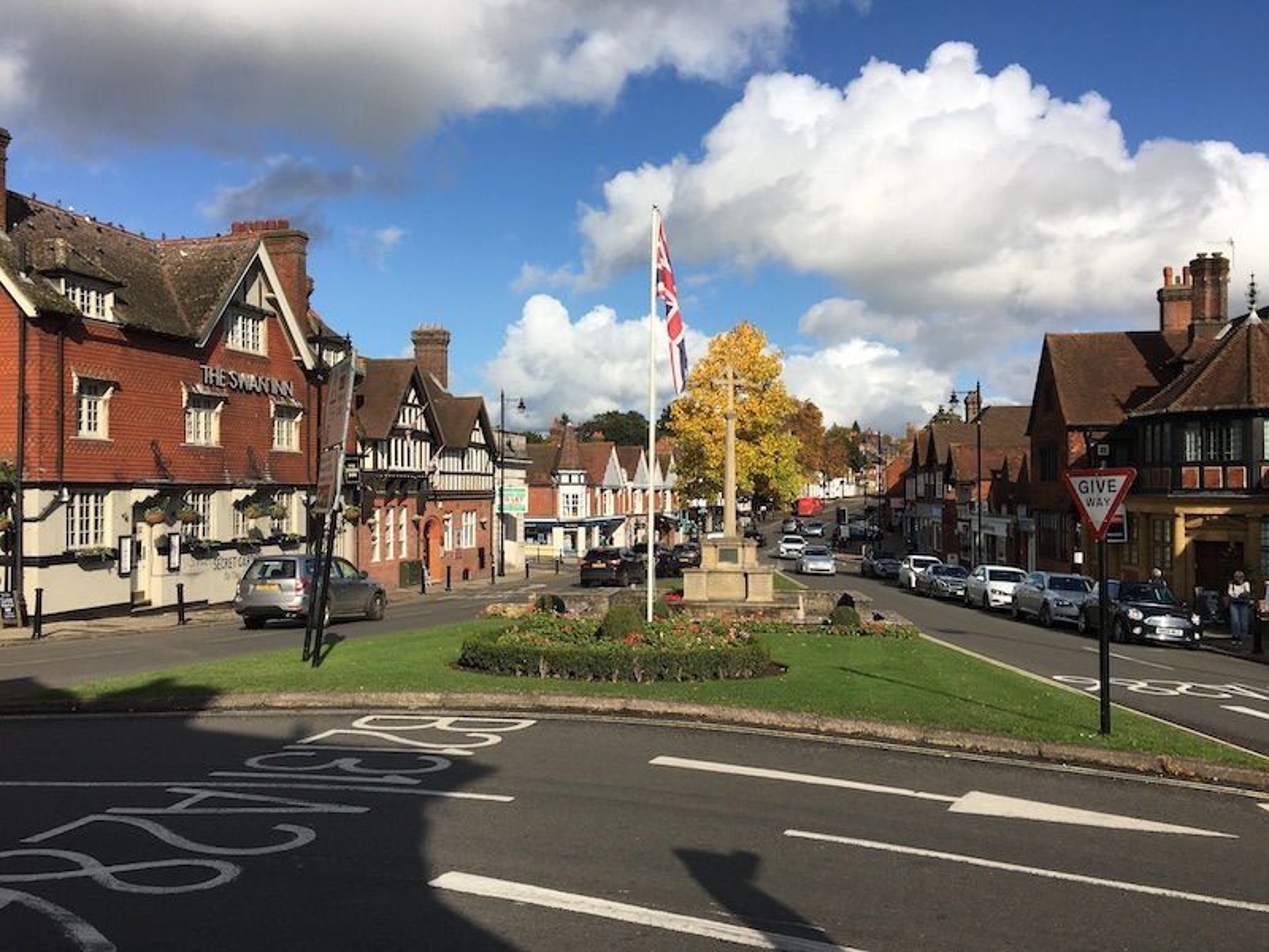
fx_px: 1063
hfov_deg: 61.7
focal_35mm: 29
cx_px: 634
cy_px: 476
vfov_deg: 48.2
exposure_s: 1/2331
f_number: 2.2
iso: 25
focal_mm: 4.15
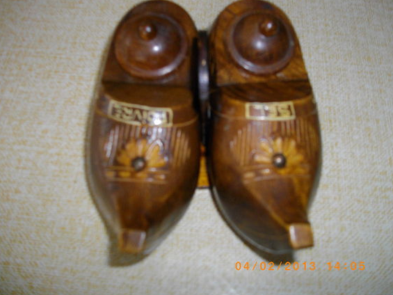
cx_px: 199
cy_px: 143
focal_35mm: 34
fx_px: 386
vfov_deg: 41.8
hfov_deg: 53.9
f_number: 2.9
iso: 200
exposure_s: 1/30
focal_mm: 5.7
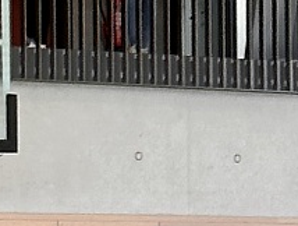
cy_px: 218
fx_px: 967
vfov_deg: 13.1
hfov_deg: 17.3
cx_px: 52
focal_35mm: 112
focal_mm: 6.86
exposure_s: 1/149
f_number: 1.78
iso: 80
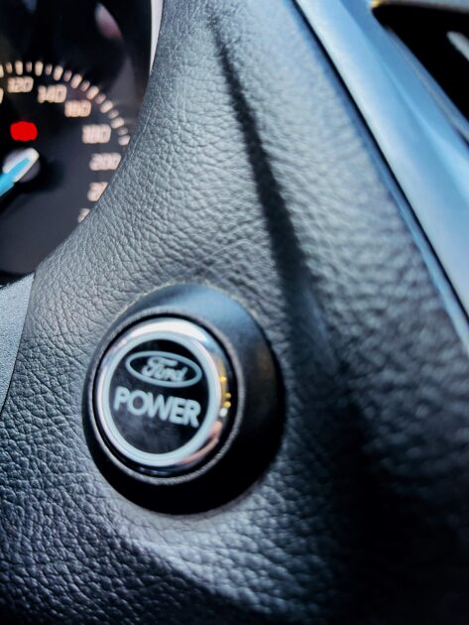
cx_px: 234
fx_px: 469
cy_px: 312
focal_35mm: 26
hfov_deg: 53.1
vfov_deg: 67.3
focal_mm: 5.1
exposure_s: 1/60
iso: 160
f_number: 1.6
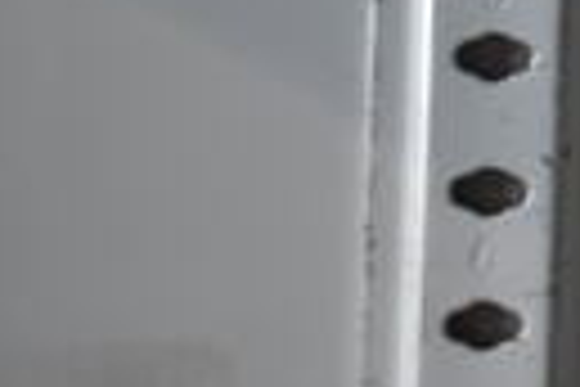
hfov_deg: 13.5
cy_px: -81
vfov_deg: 10.5
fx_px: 2062
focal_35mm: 128
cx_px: 1187
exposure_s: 1/30
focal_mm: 18
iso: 250
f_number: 3.5
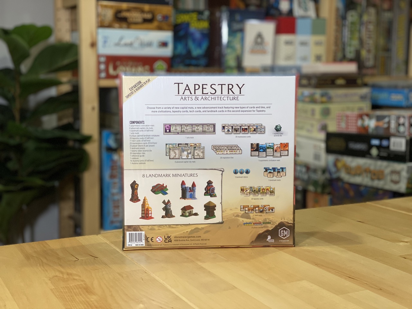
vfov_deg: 28.0
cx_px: 206
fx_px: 619
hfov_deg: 36.8
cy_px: 154
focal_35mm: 52
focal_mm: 6
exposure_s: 1/50
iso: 125
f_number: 2
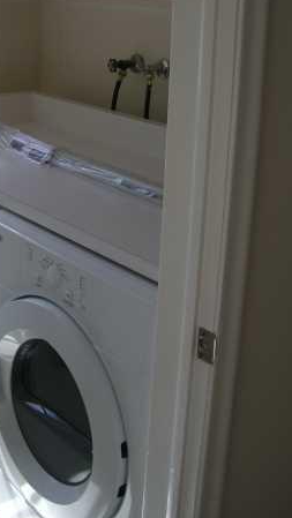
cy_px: 159
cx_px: 20
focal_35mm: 59
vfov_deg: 35.0
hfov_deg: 19.9
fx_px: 811
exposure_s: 1/160
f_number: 2.8
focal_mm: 7.9
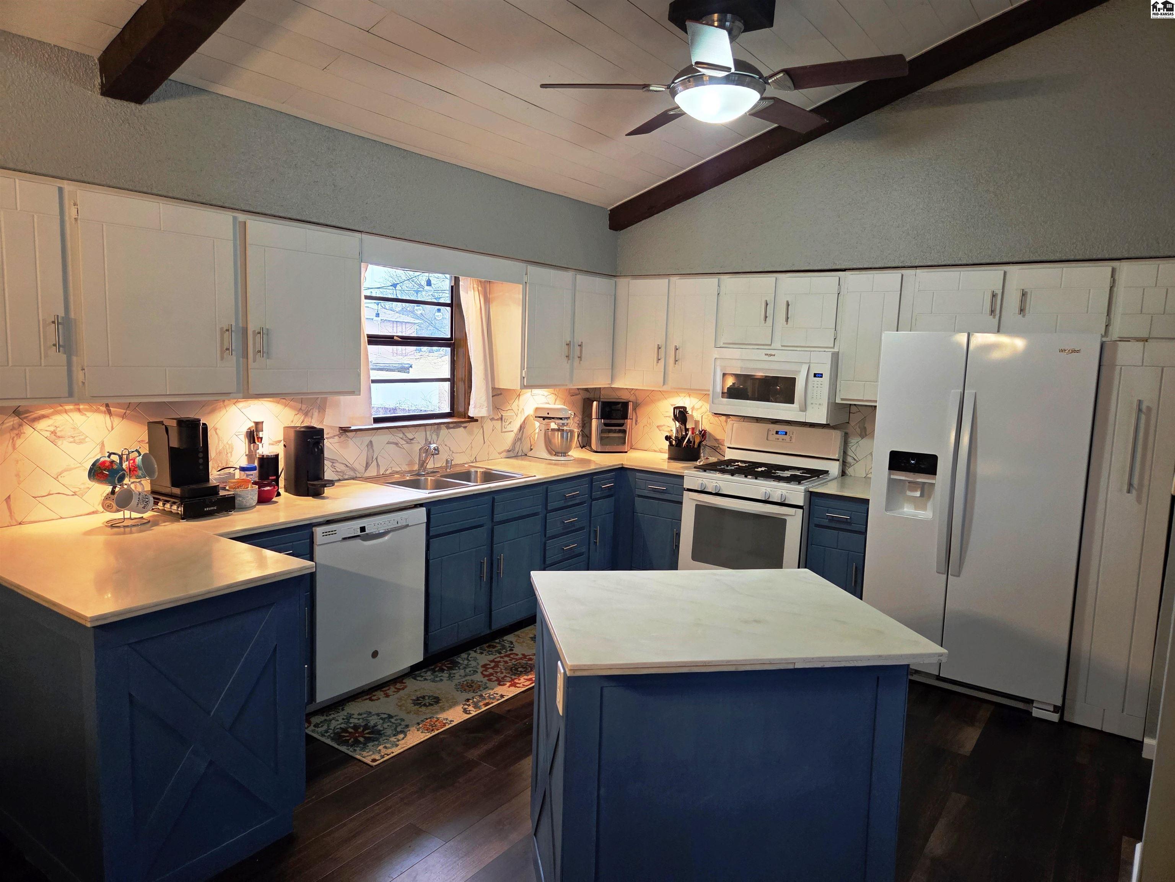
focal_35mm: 23
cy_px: 441
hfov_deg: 73.9
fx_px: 781
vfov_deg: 58.9
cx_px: 588
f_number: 1.8
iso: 400
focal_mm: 5.4
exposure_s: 1/120
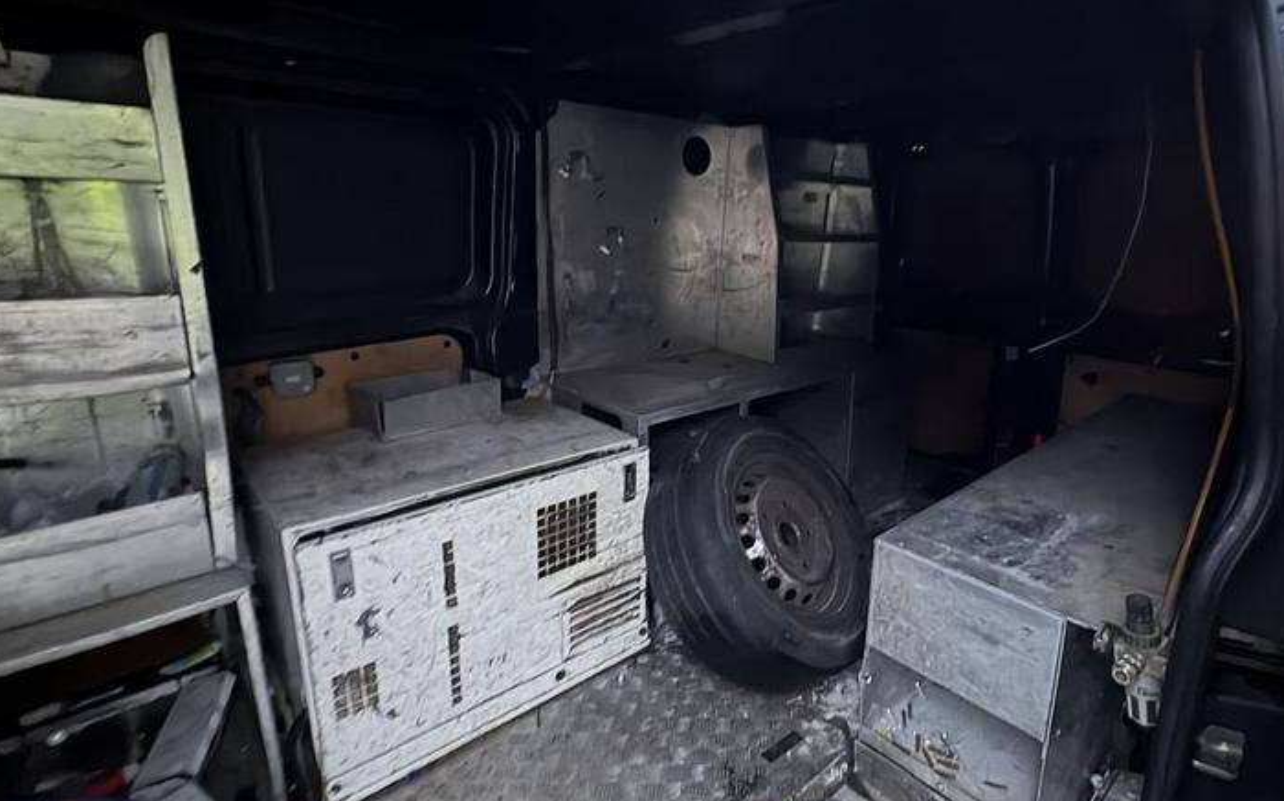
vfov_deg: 62.1
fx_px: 665
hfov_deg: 87.2
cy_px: 376
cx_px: 752
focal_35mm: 19
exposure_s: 1/8
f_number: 2.2
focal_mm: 2.22
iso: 800
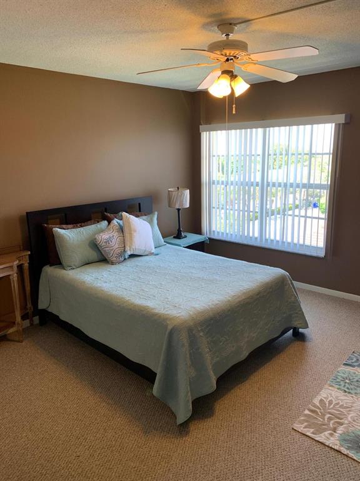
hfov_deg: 53.1
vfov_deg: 67.3
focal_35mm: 26
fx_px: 361
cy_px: 240
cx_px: 180
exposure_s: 1/60
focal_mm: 4.25
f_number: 1.8
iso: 64
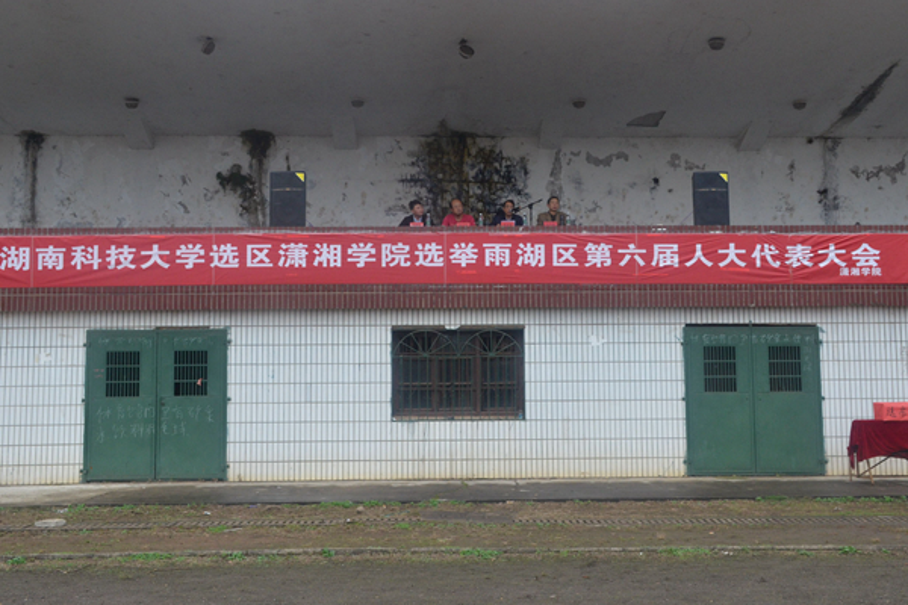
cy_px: 302
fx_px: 984
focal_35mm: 39
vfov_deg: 34.2
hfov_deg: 49.6
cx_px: 454
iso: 800
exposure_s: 1/320
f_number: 9
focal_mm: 26
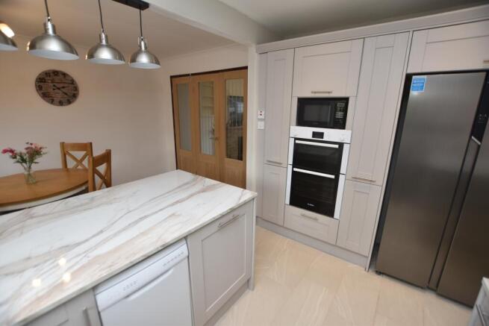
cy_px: 163
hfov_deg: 100.4
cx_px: 244
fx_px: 204
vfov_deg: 77.4
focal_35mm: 15
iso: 100
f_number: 3.5
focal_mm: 10
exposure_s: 1/30
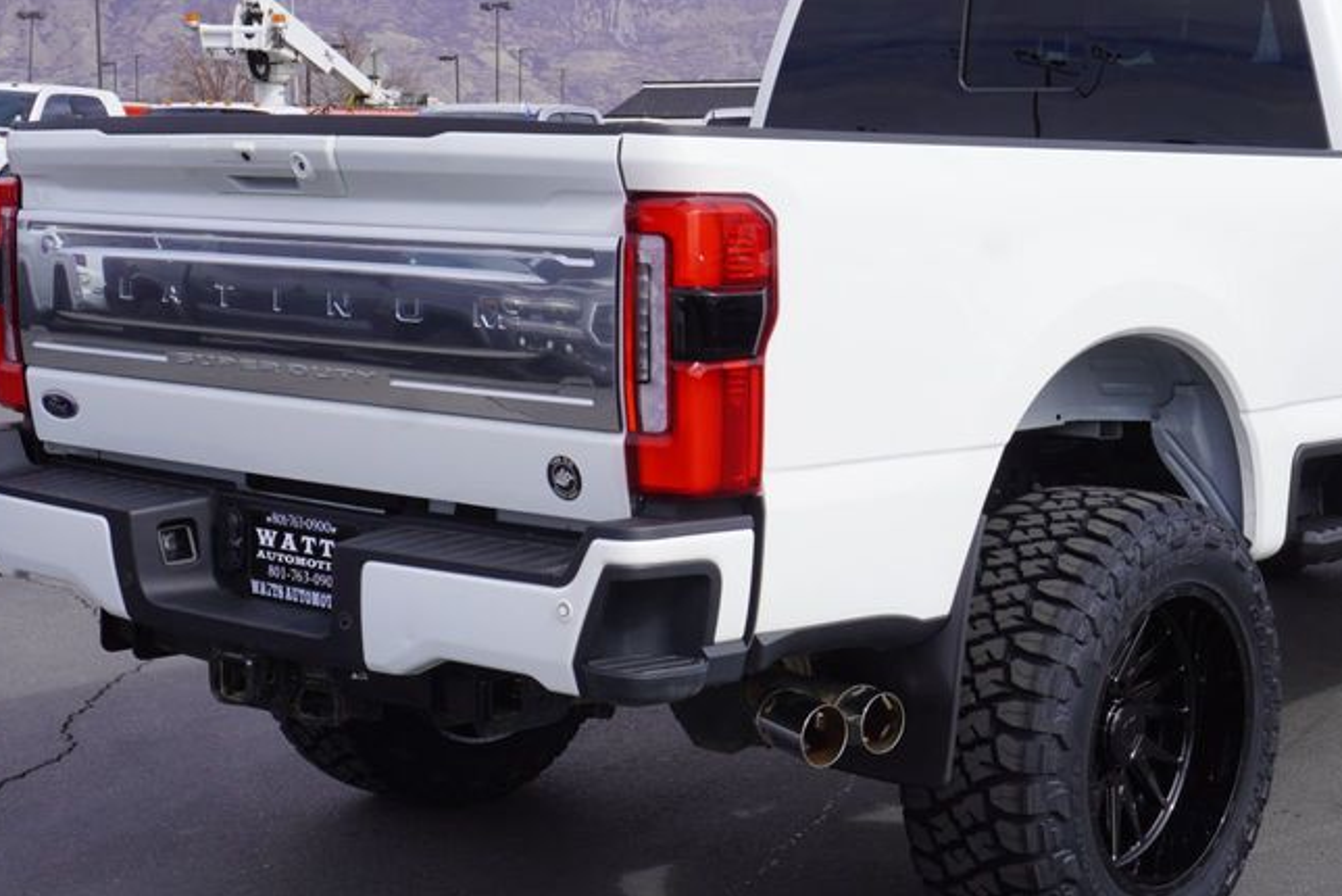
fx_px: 2312
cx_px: 906
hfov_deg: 32.1
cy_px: 444
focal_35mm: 62
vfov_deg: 21.9
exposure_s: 1/160
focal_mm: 26
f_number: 11
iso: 100
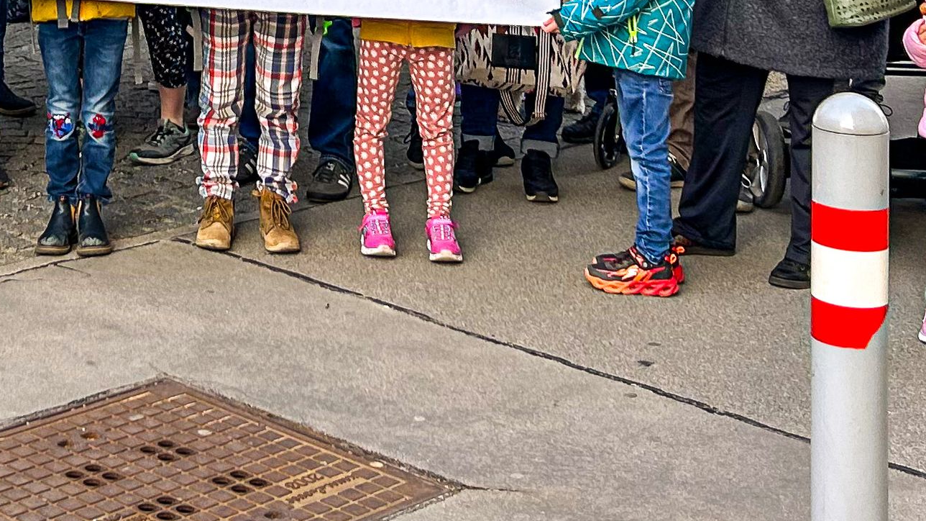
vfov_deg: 12.6
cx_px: 132
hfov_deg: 23.7
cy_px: -409
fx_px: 2160
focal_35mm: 88
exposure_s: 1/530
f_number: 1.5
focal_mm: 5.7
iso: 50
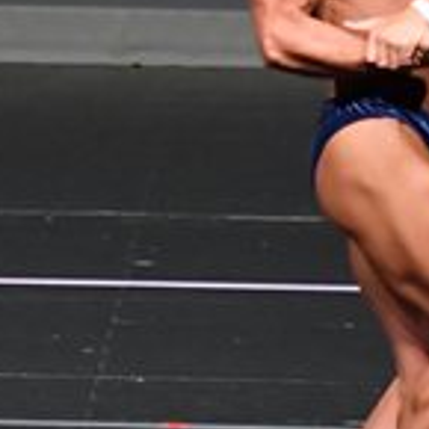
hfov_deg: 1.6
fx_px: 15255
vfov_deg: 1.6
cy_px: 33
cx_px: -247
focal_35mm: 1088
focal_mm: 160
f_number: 5.6
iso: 5000
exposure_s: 1/400
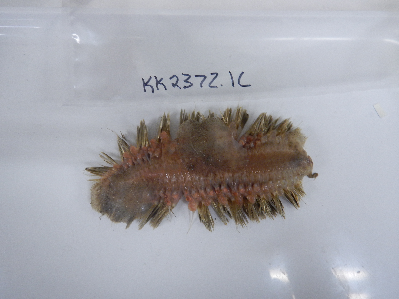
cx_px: 200
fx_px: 277
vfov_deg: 56.8
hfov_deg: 71.6
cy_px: 150
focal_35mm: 24
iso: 220
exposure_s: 1/30
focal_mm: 4.3
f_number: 2.8
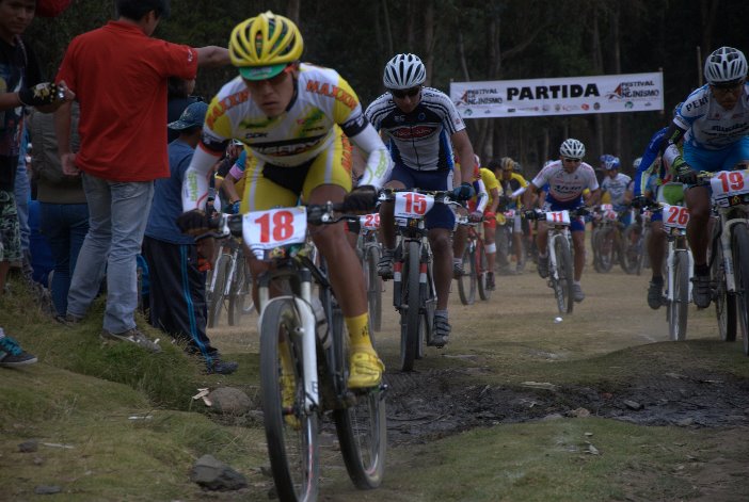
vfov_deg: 8.8
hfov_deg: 13.0
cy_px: 251
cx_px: 374
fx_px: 3283
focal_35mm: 158
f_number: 5.6
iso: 200
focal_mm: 105
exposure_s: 1/400
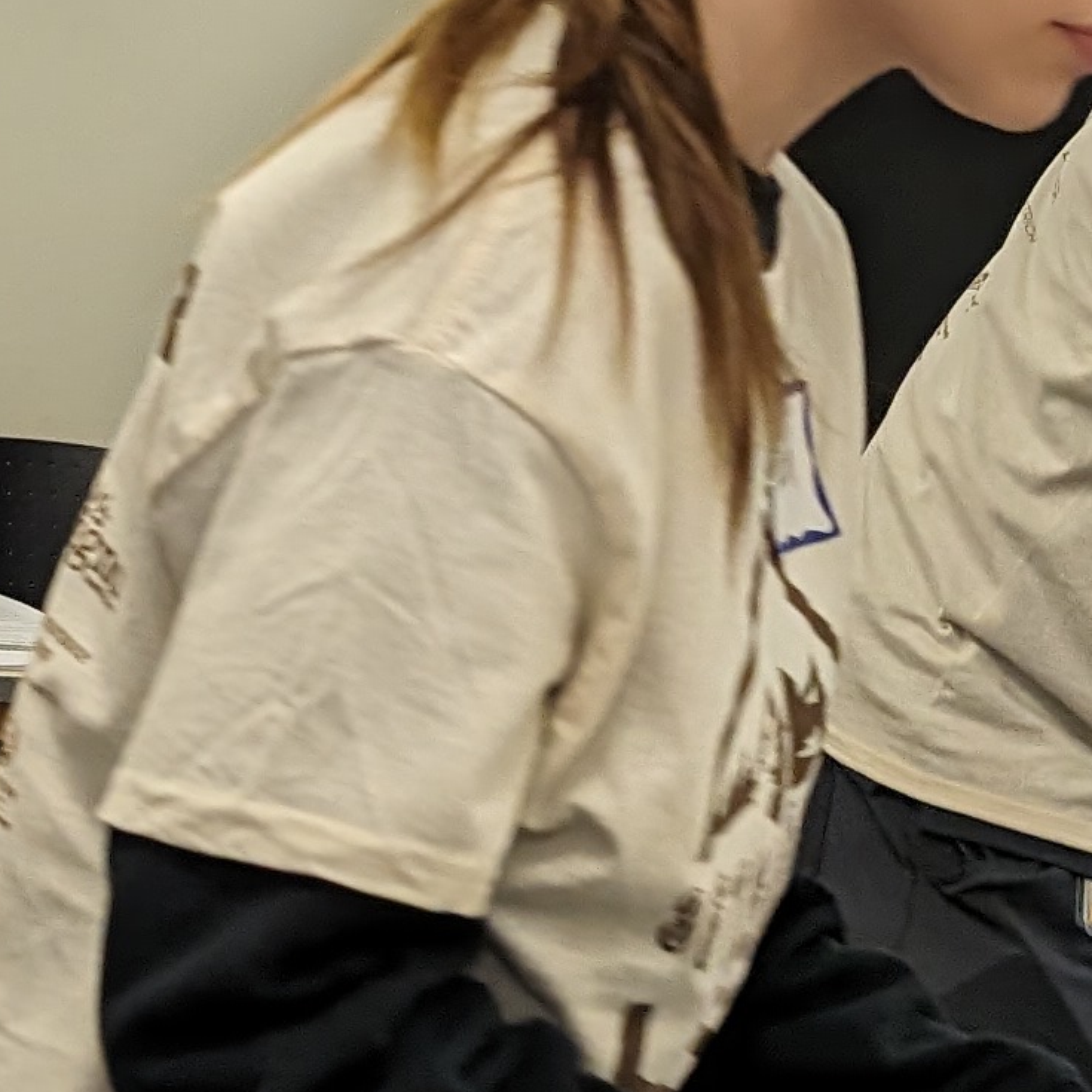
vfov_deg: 14.6
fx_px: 4211
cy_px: 984
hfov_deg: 14.6
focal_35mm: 118
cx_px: 22
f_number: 1.68
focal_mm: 6.9
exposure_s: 1/120
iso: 405
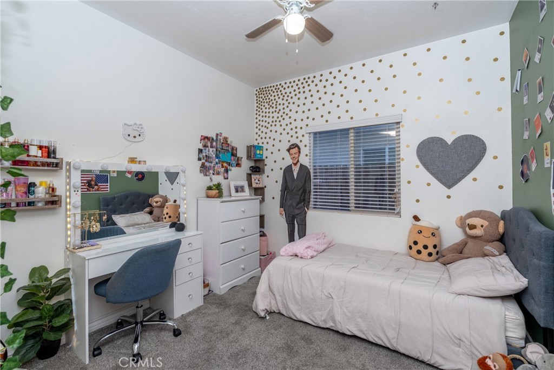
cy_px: 185
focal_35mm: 16
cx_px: 277
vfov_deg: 73.8
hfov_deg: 96.7
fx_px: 246
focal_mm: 16
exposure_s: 1/60
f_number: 8
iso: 100
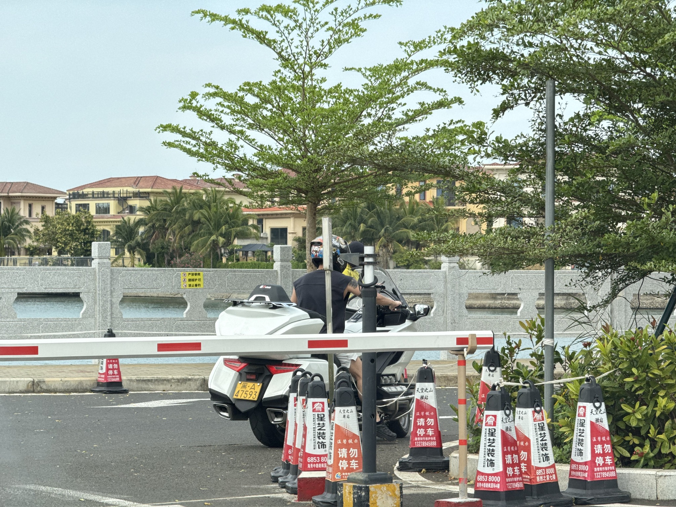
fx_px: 2343
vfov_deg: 12.3
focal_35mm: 120
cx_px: 338
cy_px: 254
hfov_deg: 16.4
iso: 50
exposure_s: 1/404
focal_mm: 15.66
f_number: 2.8
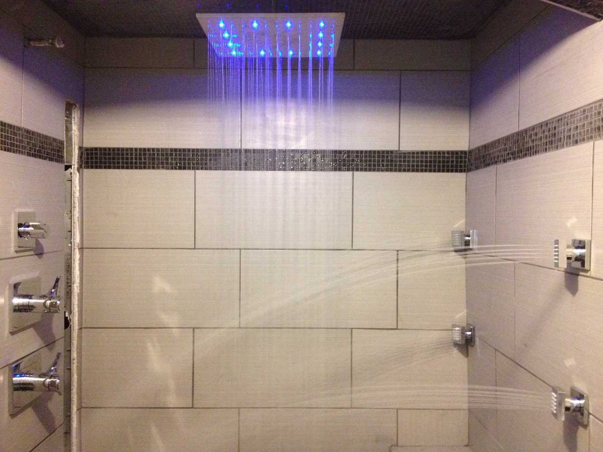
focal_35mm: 35
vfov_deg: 40.7
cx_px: 302
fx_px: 610
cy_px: 226
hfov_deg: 52.6
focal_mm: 4.28
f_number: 2.4
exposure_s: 1/15
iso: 500
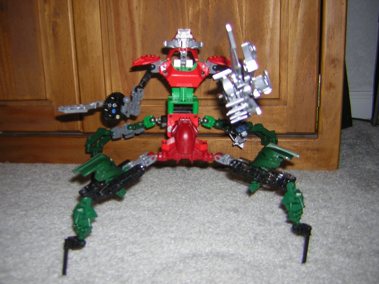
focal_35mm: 36
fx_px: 394
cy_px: 142
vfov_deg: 39.7
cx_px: 190
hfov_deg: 51.4
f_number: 2.6
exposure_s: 1/60.1
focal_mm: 4.7
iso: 50
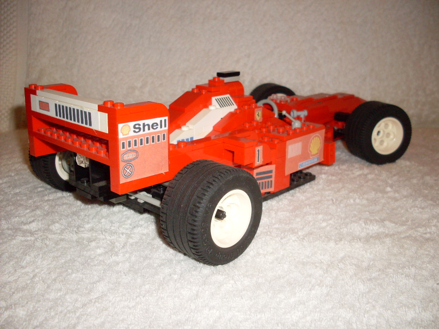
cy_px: 164
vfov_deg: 37.7
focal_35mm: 38
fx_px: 482
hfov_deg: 49.0
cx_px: 220
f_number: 2.8
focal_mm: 6.3
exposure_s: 1/45
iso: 100
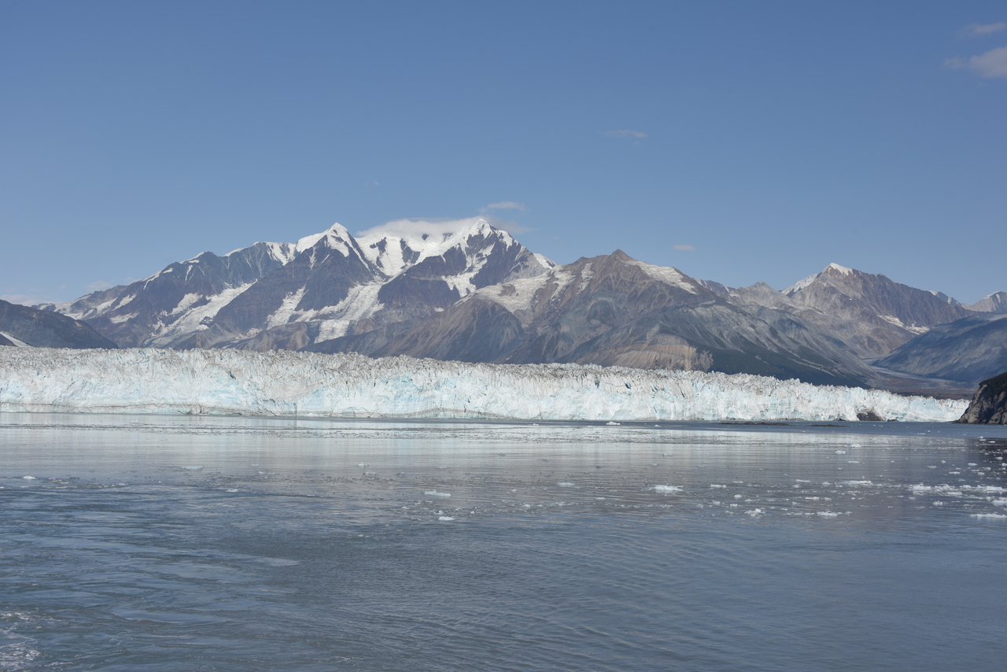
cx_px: 504
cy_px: 336
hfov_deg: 41.1
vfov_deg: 28.1
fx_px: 1343
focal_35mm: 48
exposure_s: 1/400
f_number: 11
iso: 100
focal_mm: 48
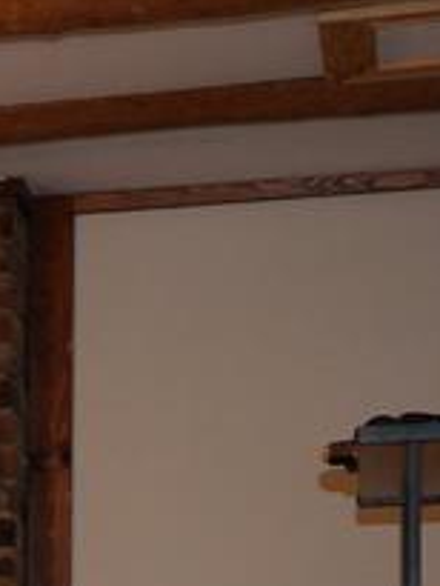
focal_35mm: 149
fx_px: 2523
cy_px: 782
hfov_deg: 8.8
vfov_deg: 12.8
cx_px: -714
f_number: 4
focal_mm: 31
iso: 1000
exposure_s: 1/60
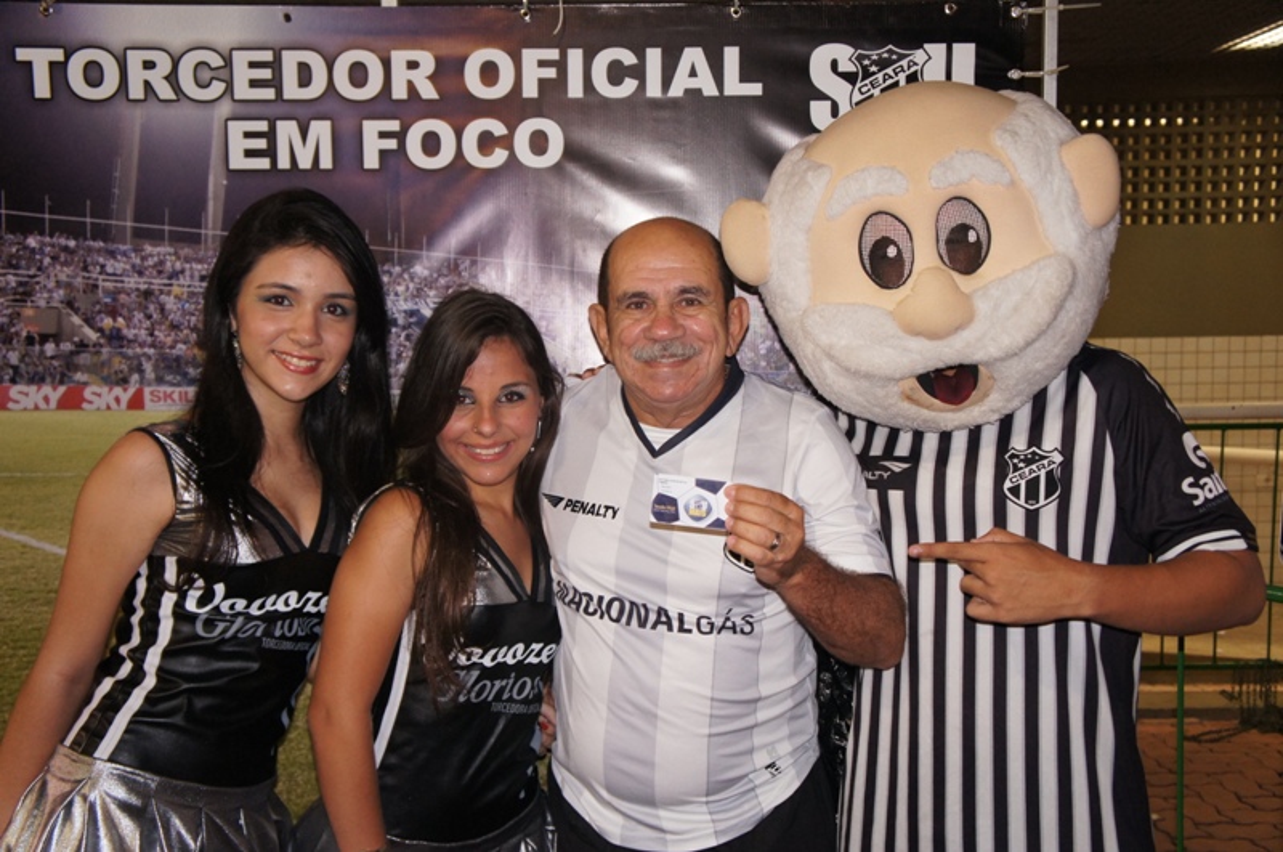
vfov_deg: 31.8
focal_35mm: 42
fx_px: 1495
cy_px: 426
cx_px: 642
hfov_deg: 46.5
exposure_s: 1/60
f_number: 4
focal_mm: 28
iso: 800
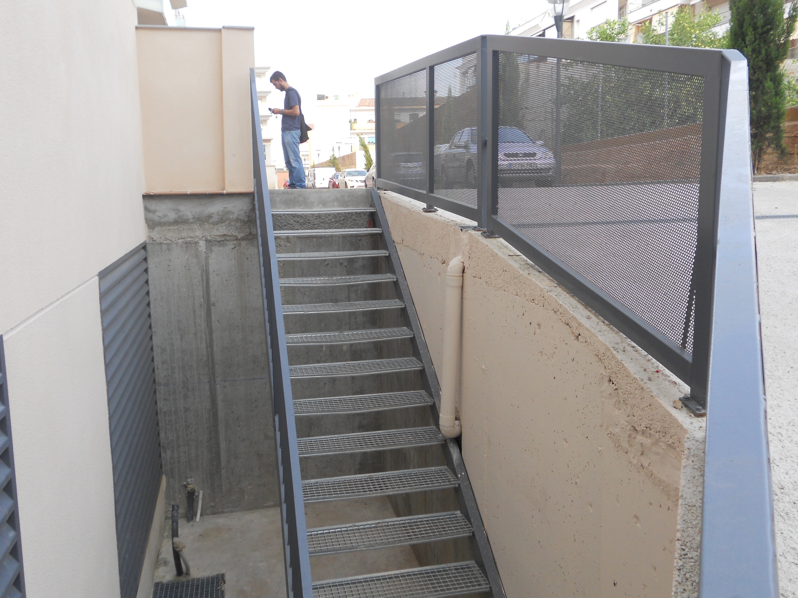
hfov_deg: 56.8
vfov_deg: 44.2
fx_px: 738
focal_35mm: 32
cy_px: 299
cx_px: 399
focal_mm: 5.8
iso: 80
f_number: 3.5
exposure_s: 1/125
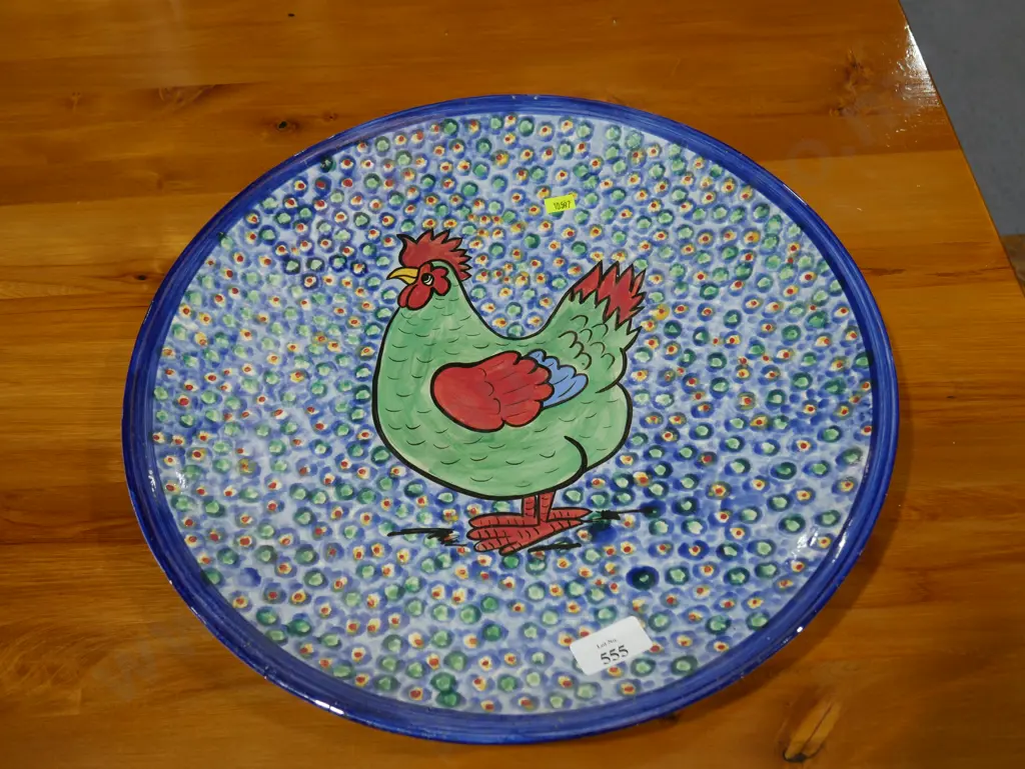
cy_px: 384
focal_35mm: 34
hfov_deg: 53.9
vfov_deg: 41.8
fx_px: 1007
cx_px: 512
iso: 200
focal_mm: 17
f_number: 4
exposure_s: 1/80
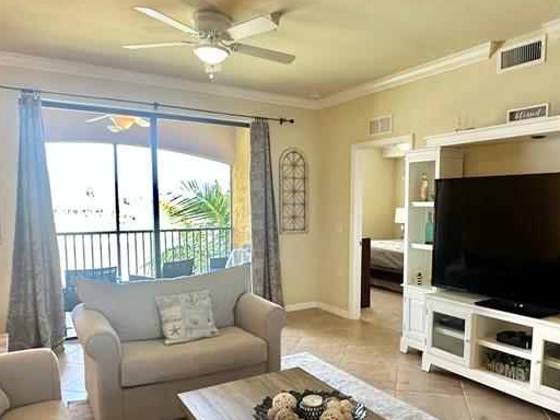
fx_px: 453
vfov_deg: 49.5
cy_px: 249
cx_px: 322
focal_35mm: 28
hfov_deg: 63.1
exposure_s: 1/120
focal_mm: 2.22
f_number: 2.2
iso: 320
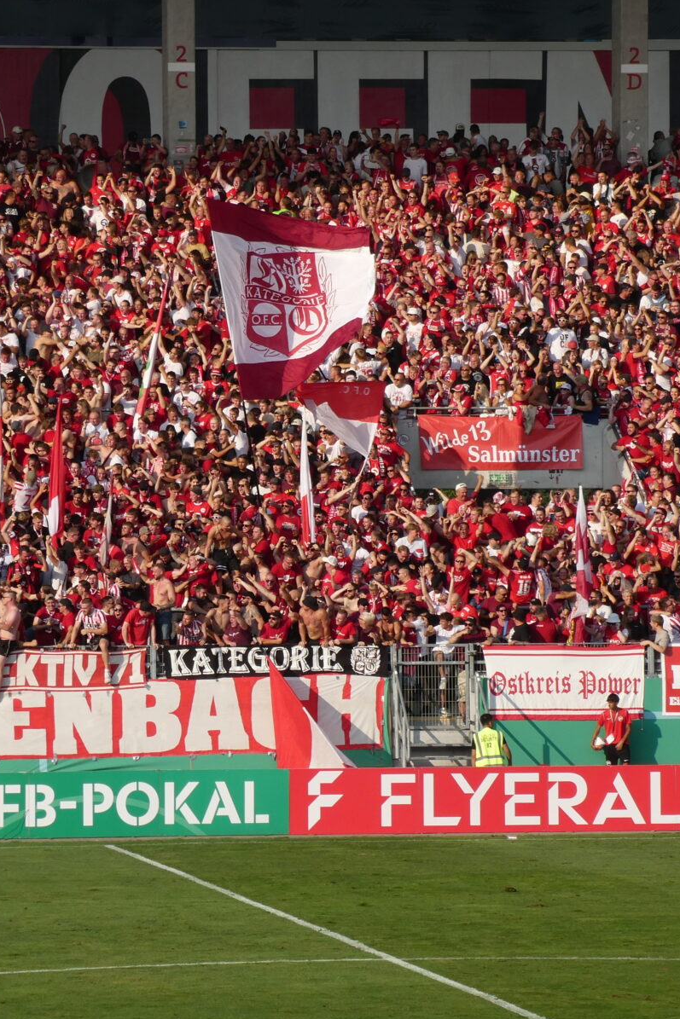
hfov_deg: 7.3
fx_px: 5325
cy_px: 510
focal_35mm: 188
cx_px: 181
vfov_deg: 10.9
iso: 80
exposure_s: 1/400
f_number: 5.3
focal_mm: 24.2
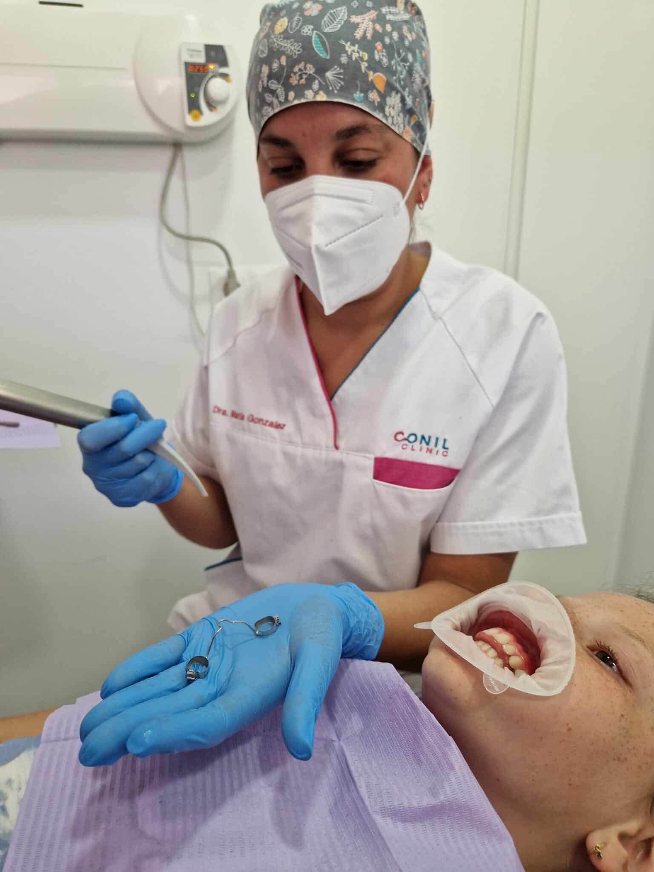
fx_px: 579
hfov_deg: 58.9
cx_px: 327
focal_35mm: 23
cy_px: 436
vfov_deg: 73.9
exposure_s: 1/180
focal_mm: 5.4
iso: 125
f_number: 1.8
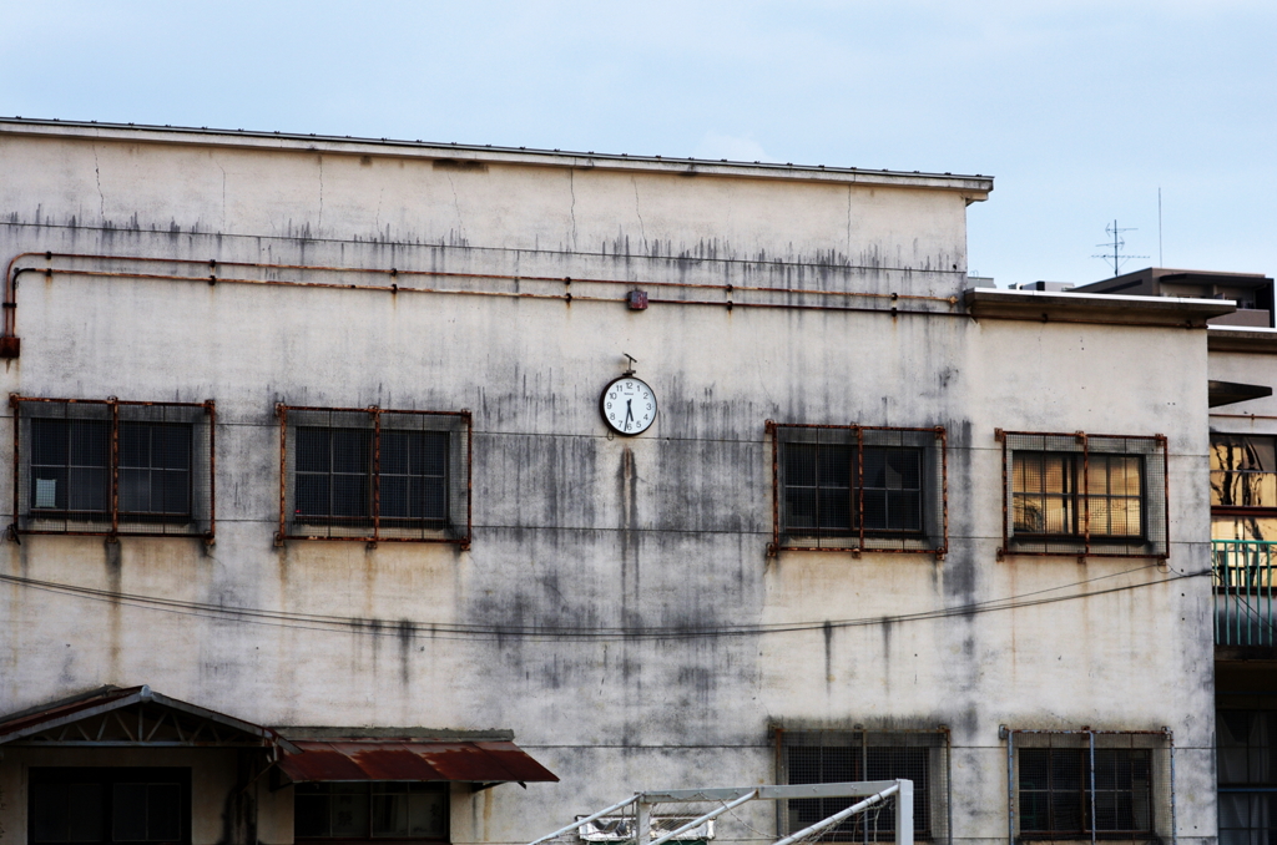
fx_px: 3716
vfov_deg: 13.0
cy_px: 422
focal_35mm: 105
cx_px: 638
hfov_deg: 19.5
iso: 100
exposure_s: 1/125
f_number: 4
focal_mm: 70
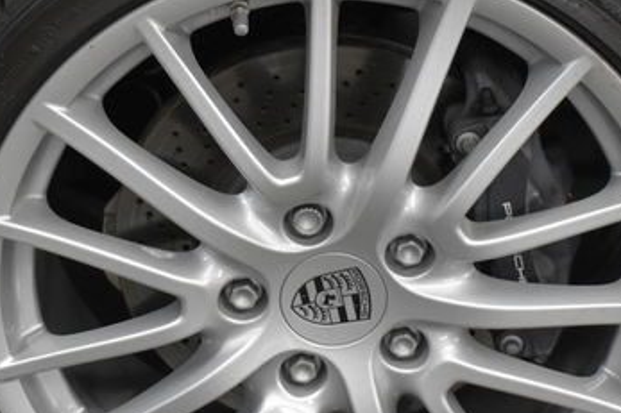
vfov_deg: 14.7
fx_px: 1603
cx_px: 319
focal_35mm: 93
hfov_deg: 21.9
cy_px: 222
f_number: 4.2
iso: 2200
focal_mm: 28
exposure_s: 1/125
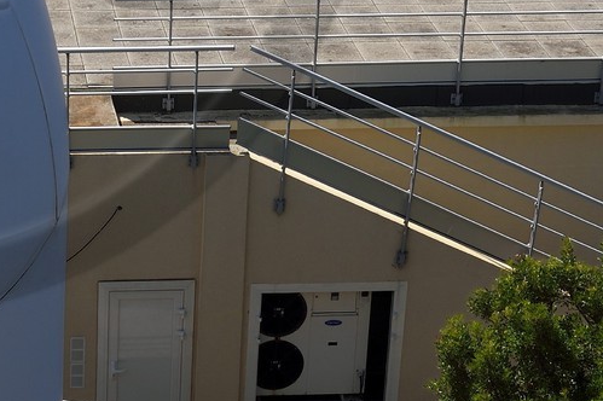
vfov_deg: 13.9
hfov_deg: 20.4
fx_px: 1557
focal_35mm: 93
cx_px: -131
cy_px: -186
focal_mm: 29
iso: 200
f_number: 16
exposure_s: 1/250
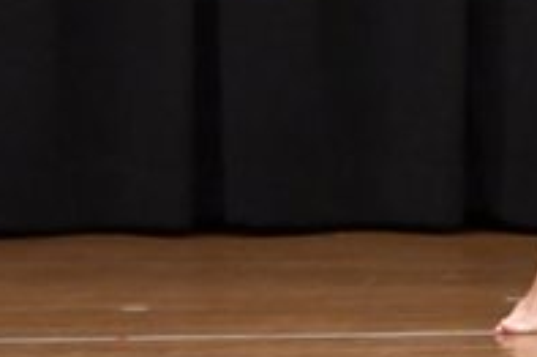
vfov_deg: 1.6
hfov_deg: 2.3
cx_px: 778
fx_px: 13160
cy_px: -210
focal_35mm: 883
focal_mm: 150
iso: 6400
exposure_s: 1/400
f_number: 5.6
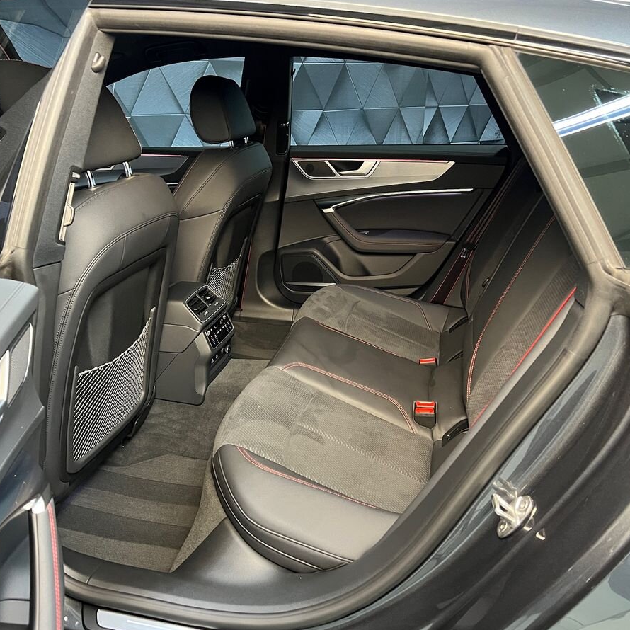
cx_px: 279
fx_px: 638
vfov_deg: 52.5
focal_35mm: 31
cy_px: 316
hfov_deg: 52.4
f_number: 1.5
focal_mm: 5.7
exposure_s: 1/53
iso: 500
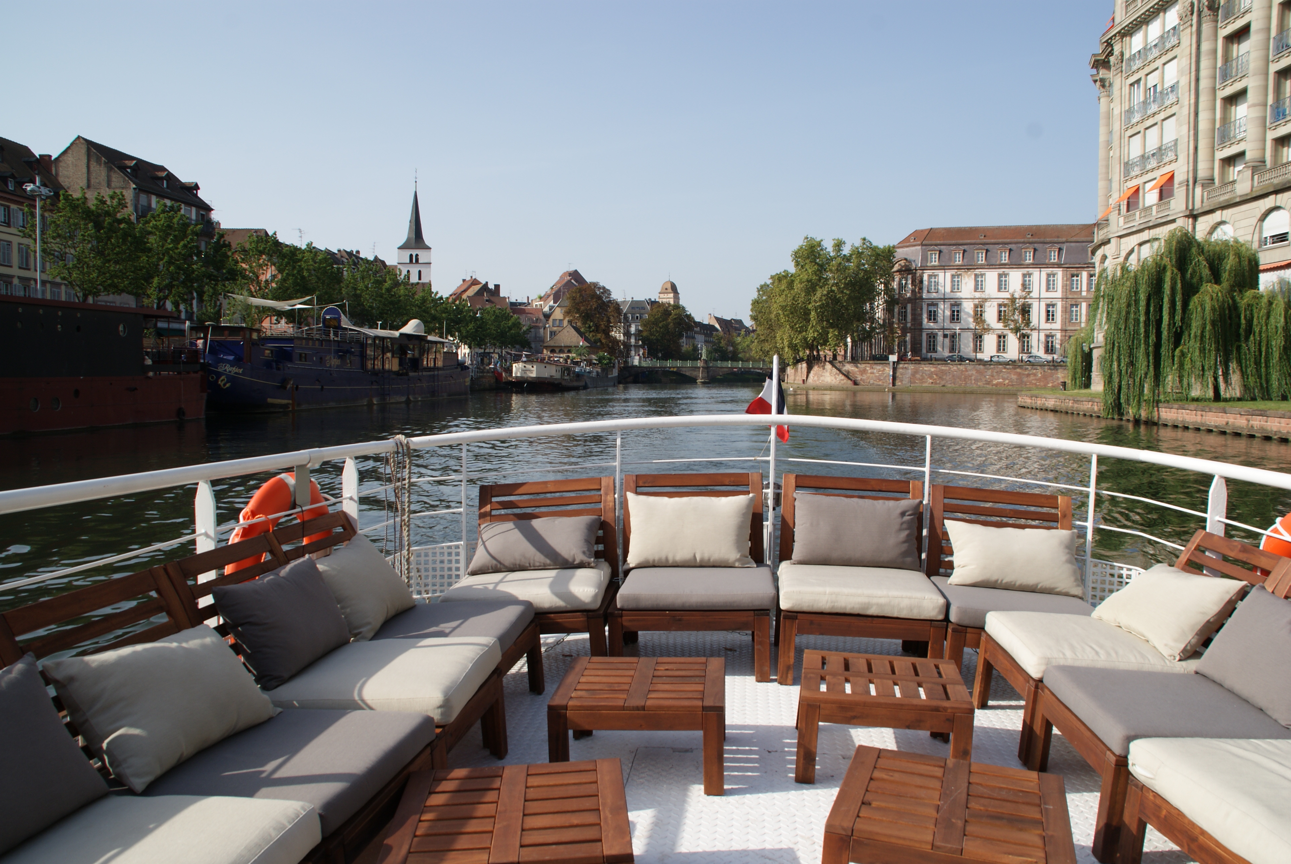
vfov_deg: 48.0
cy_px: 432
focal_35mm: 27
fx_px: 969
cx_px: 646
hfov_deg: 67.3
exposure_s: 1/100
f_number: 10
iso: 100
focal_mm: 18
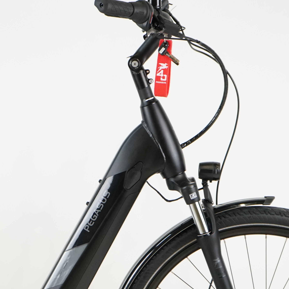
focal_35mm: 138
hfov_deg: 12.6
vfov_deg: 12.6
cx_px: 32
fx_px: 1303
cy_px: 246
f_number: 5.6
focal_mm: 61
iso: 2000
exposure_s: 1/200
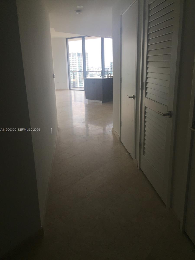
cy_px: 130
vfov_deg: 61.7
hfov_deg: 48.2
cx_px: 98
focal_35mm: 29
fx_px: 218
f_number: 2.2
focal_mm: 4.15
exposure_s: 1/208
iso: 32
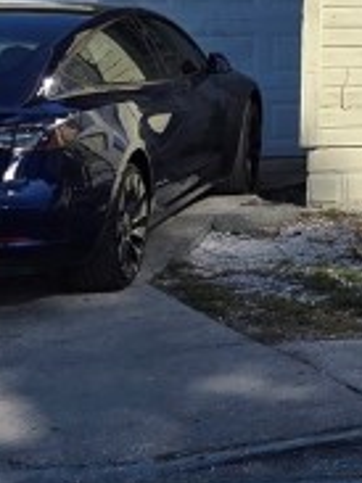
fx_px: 1801
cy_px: -95
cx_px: 1223
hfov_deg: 8.6
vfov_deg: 14.8
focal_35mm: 129
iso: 25
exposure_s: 1/2186
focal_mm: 5.4
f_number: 1.8
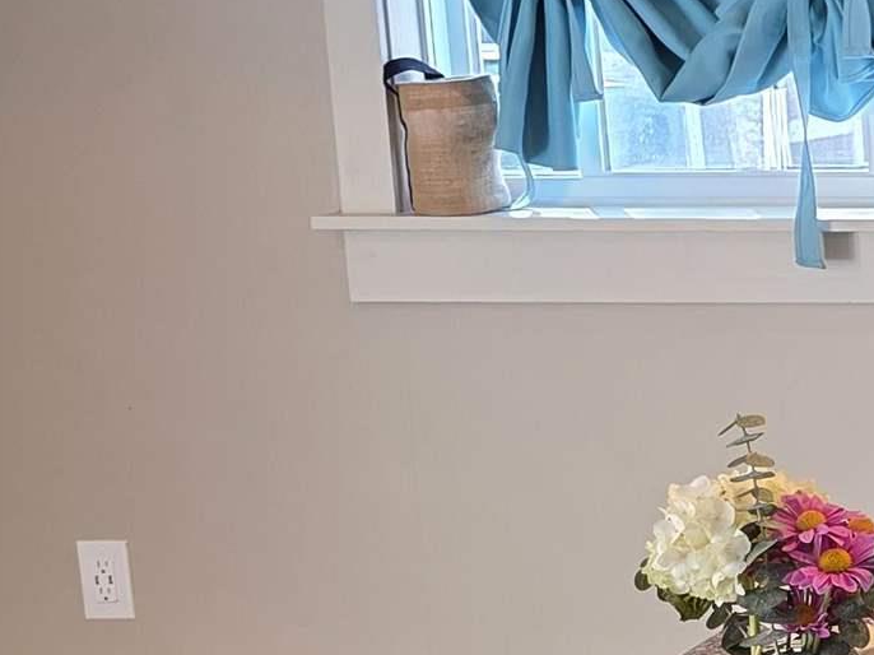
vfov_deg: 14.4
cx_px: 1888
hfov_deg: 14.7
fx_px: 2600
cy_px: 278
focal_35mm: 103
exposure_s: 1/120
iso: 160
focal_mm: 6.3
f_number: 1.7
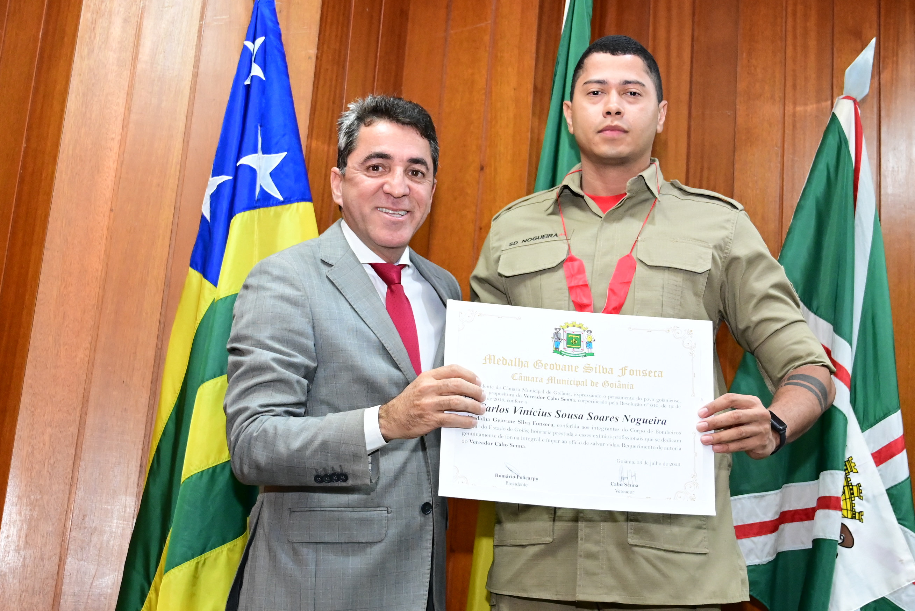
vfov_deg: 25.1
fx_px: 1373
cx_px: 509
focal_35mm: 54
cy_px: 281
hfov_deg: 36.8
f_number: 4
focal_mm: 32
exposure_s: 1/125
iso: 4000
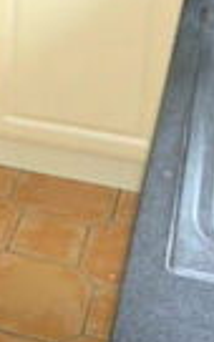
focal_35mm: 90
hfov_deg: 13.9
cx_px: -68
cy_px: -124
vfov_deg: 20.6
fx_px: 843
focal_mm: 11.5
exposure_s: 1/60
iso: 1100
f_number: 3.5
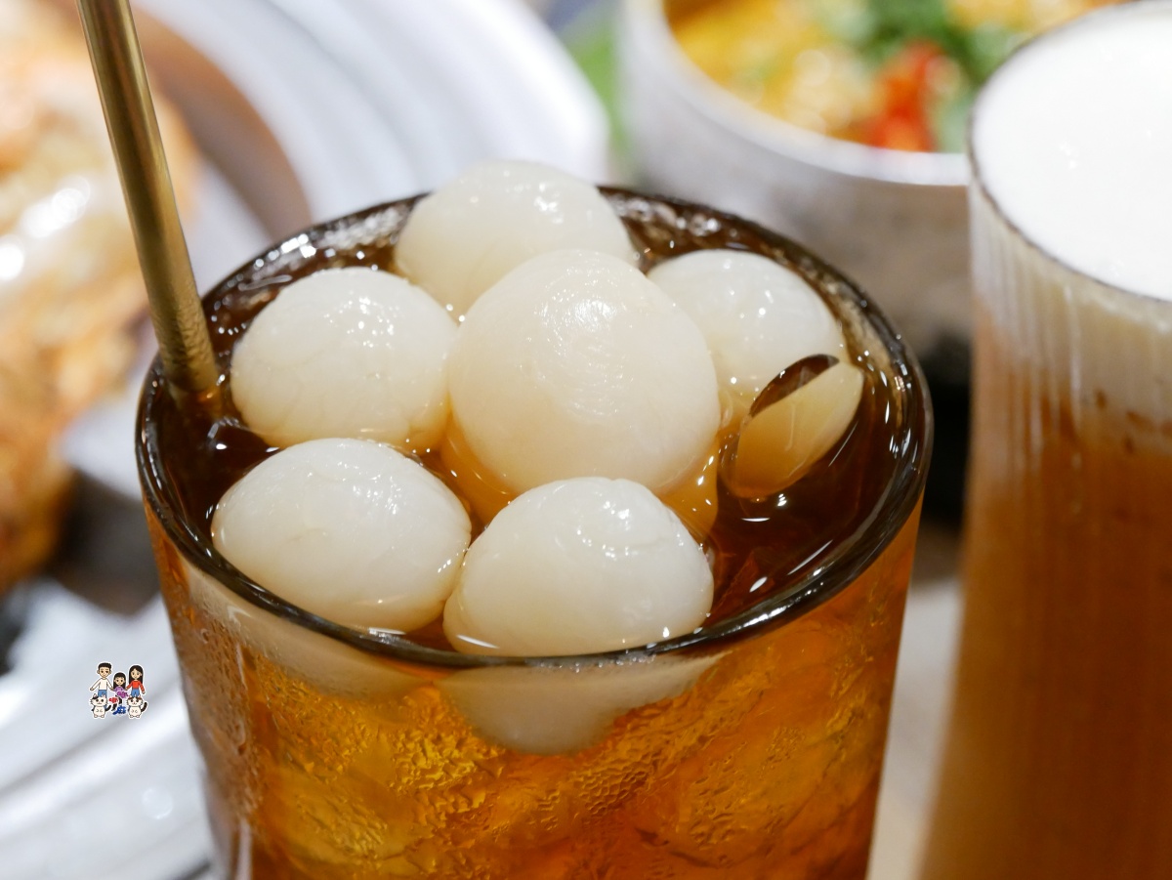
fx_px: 4132
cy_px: 440
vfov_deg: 12.2
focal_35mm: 122
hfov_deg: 16.1
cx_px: 586
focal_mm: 61
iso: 3200
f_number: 5.2
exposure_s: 1/60
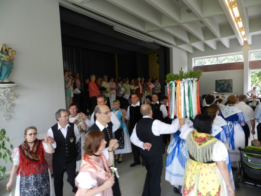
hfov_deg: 73.9
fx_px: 173
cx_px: 130
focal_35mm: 23
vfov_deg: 58.9
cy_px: 98
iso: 160
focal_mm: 4
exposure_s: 1/40
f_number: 3.4
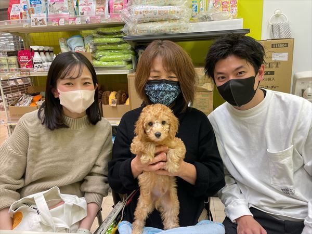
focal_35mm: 26
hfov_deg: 67.3
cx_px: 156
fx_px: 234
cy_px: 117
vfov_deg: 53.1
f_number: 1.6
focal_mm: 4.2
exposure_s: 1/60
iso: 64
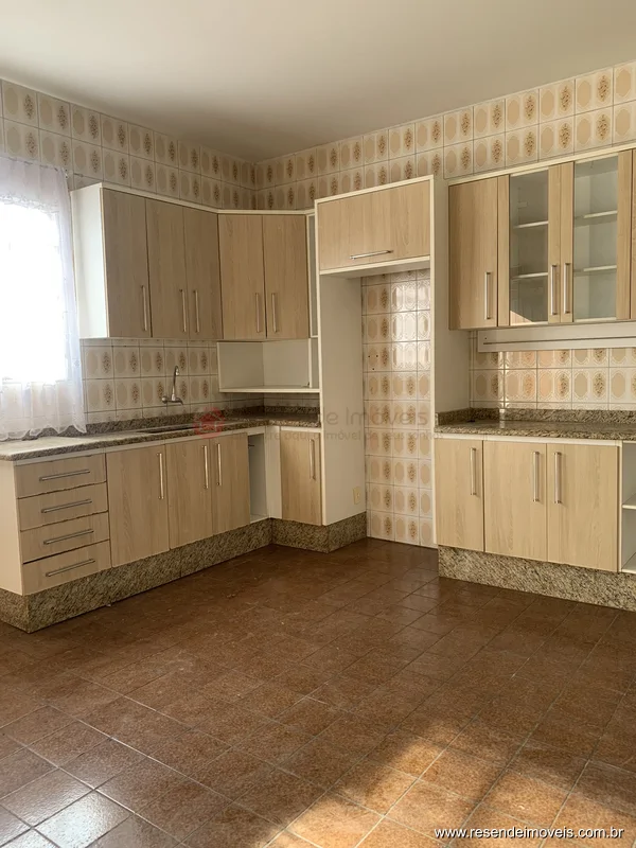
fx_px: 637
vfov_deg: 67.3
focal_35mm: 26
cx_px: 318
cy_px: 424
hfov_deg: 53.1
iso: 80
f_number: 1.8
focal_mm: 4.25
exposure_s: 1/121
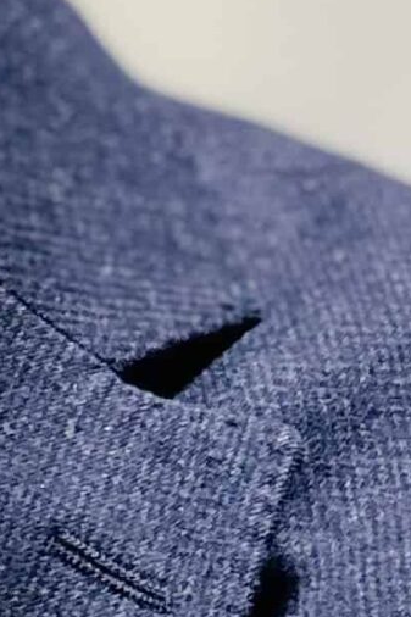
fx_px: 2707
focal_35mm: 158
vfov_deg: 12.2
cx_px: -402
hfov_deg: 8.3
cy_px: -394
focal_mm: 2.69
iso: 160
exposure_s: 1/50
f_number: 1.9
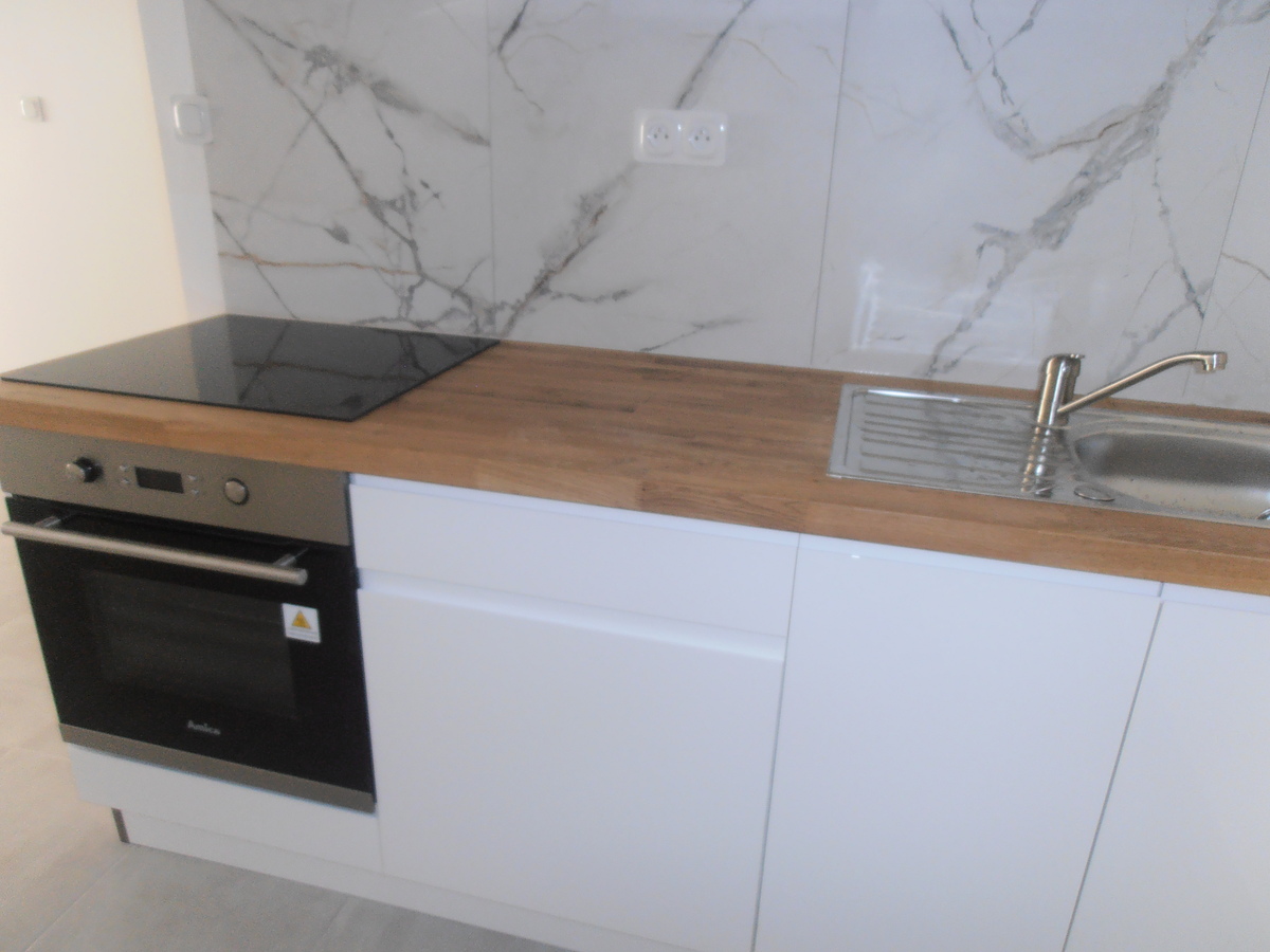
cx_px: 635
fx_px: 881
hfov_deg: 71.6
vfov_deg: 56.8
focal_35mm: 24
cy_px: 476
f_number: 3
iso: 125
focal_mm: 4.2
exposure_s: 1/30
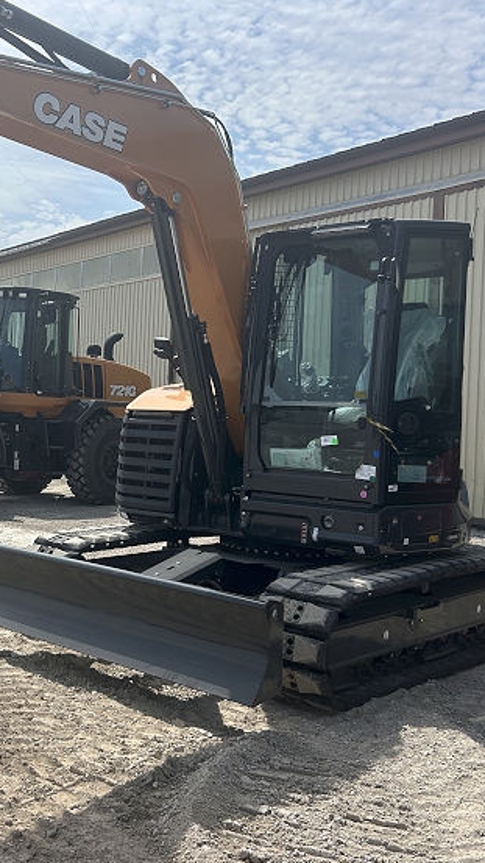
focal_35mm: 41
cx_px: 14
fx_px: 938
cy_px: 429
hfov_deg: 27.5
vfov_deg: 49.4
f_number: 1.5
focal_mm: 5.7
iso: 50
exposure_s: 1/6211
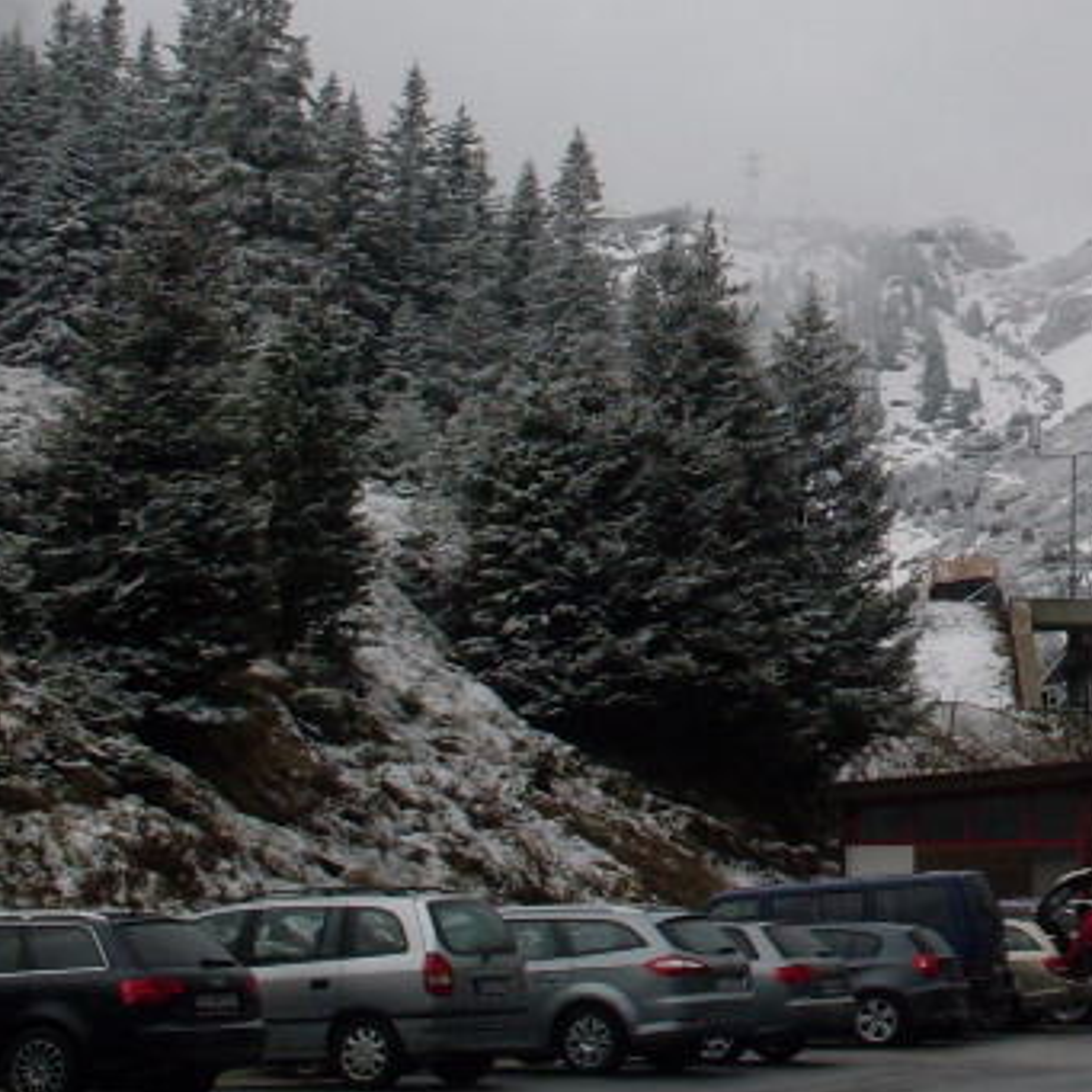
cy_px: 224
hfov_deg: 16.7
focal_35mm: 101
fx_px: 3605
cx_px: 1220
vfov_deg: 17.1
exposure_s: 1/250
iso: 80
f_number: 8.4
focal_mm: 6.3
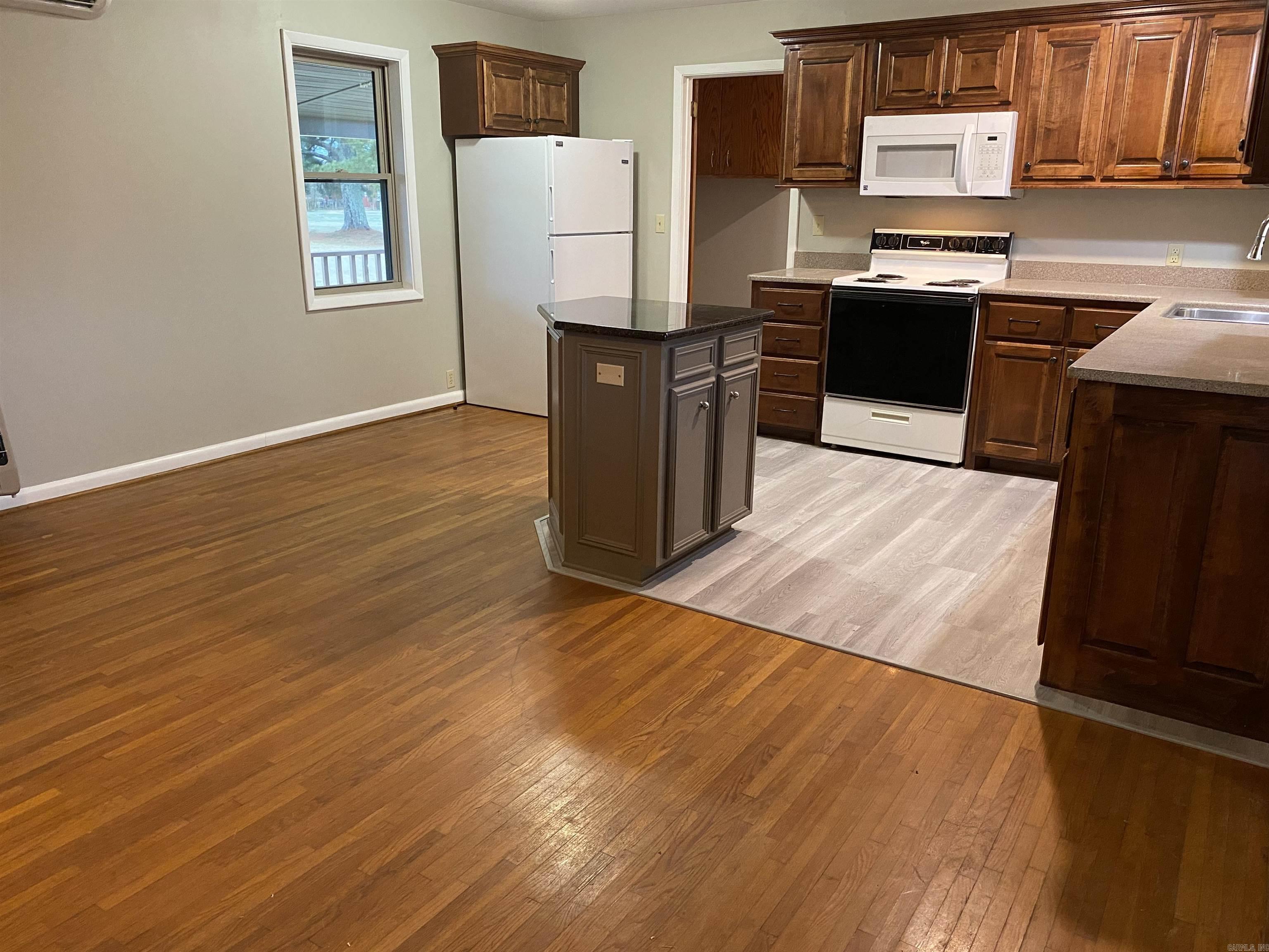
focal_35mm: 26
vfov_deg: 53.1
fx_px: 953
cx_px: 634
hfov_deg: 67.3
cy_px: 476
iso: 500
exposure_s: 1/60
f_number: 1.8
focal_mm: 4.25
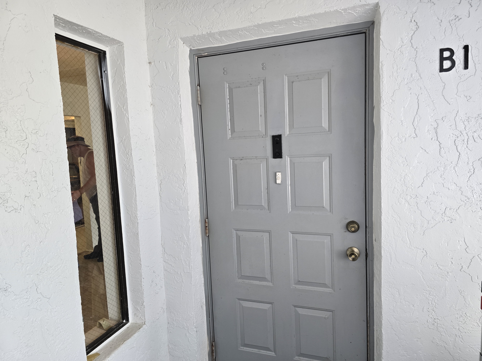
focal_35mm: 23
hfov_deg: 73.9
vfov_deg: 58.9
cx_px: 241
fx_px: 320
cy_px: 180
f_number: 1.7
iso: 160
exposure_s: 1/180
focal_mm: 6.3
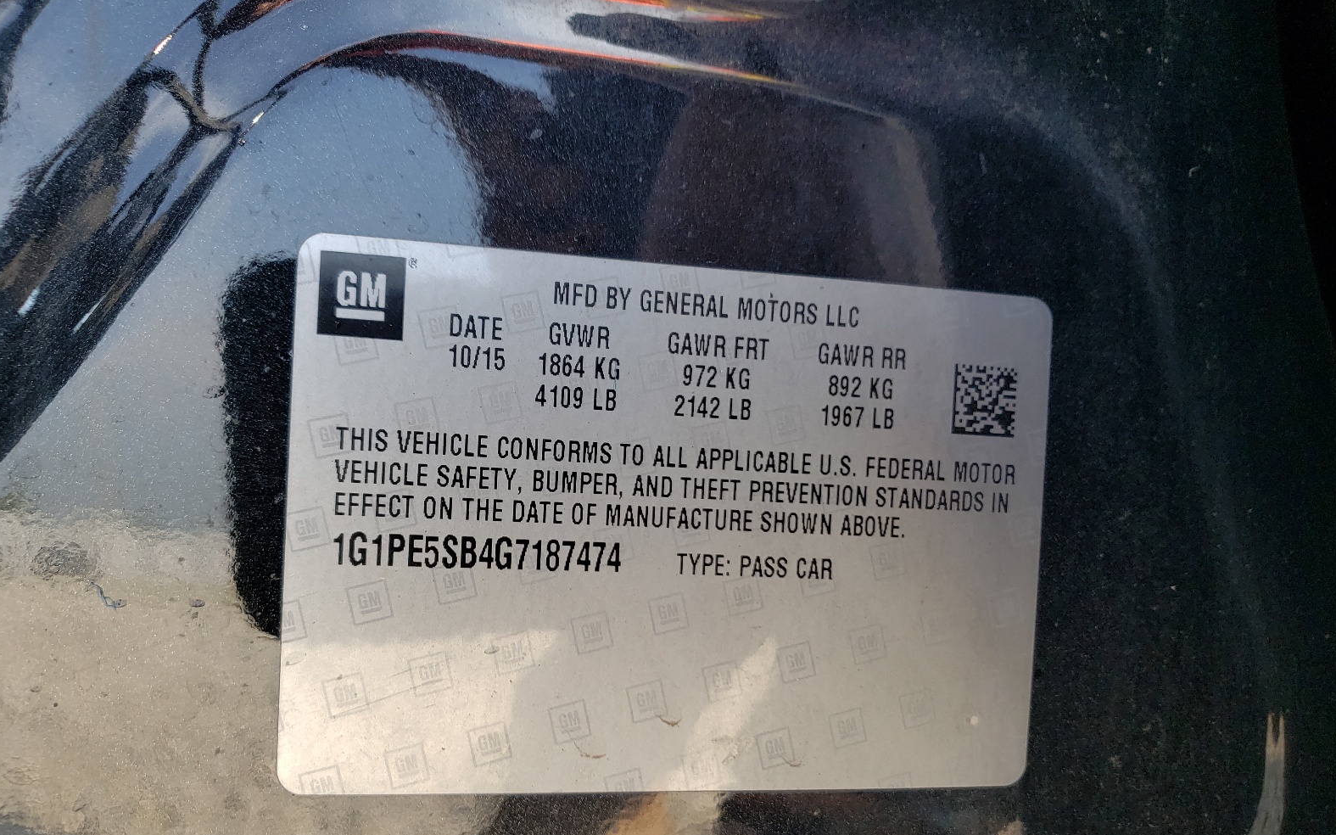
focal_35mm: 28
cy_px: 495
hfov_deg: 66.5
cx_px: 660
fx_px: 1019
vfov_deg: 44.3
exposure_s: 1/238
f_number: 1.5
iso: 50
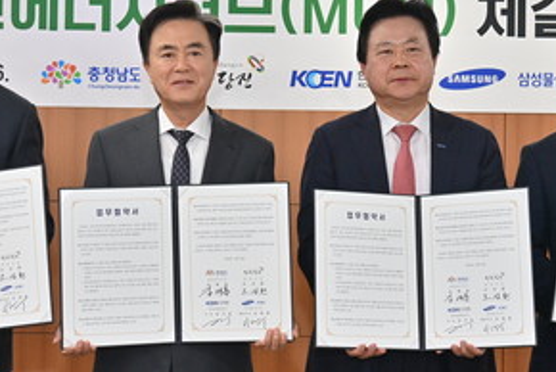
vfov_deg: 14.6
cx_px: 266
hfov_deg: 21.9
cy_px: 71
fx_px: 1438
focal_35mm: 93
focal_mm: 45
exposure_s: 1/250
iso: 2000
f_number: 6.3
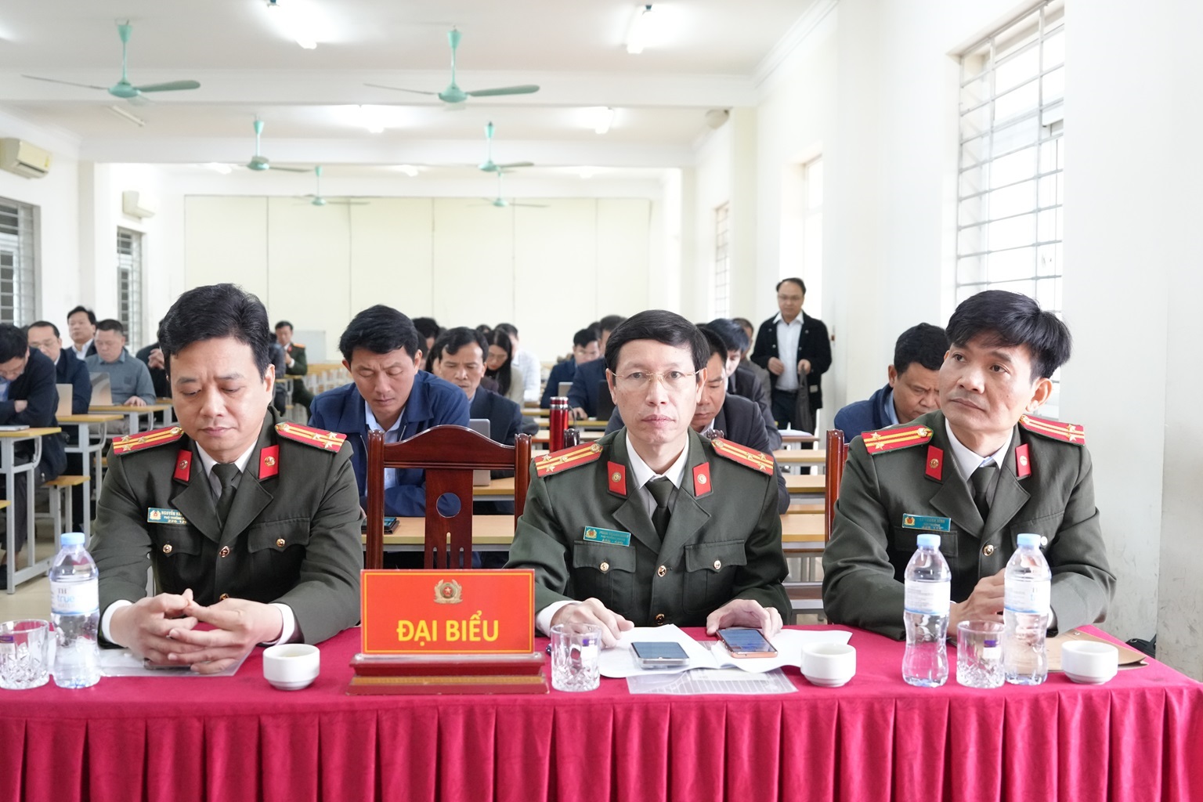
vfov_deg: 36.9
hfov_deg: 53.1
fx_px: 1203
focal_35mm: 36
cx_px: 602
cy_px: 401
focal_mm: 24
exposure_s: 1/160
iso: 3200
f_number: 2.8
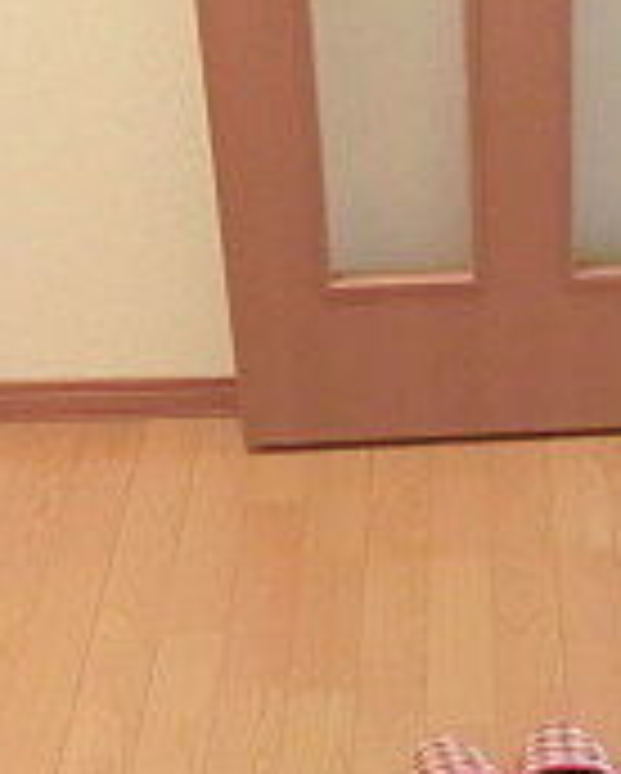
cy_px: 927
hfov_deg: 17.3
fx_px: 1995
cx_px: 608
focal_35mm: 87
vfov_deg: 20.5
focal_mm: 4.24
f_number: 3
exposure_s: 1/30
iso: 1250
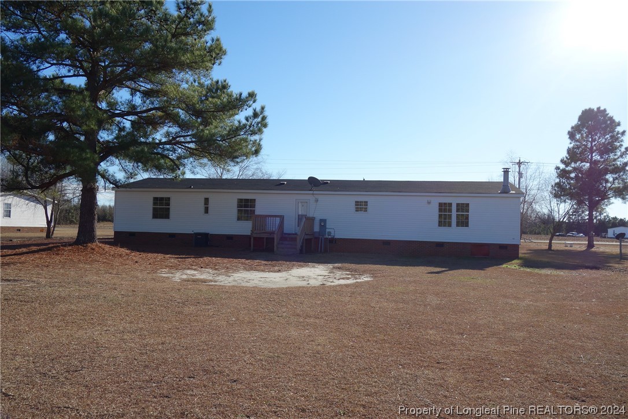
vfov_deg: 46.4
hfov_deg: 65.5
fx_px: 488
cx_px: 314
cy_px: 210
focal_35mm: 28
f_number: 5.6
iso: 125
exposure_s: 1/500
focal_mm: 10.4
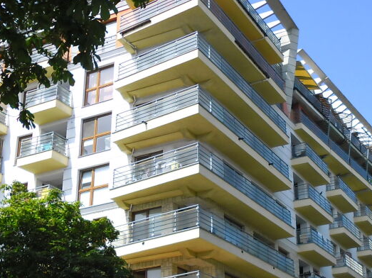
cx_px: 292
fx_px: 666
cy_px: 182
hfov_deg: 30.5
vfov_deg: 23.5
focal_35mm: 62
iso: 80
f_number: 3.5
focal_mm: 4.9
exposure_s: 1/635
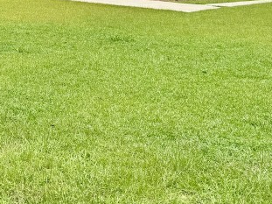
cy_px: -58
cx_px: -21
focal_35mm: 79
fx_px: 621
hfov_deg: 23.3
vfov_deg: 17.5
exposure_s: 1/4673
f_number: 1.78
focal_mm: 6.76
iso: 80
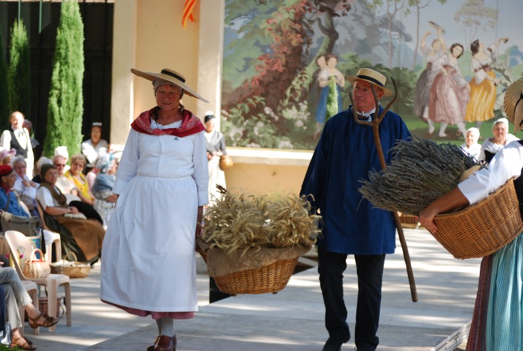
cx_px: 262
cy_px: 176
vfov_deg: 13.1
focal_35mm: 105
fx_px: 1529
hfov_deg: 19.4
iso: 200
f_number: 4.2
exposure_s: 1/320
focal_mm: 70
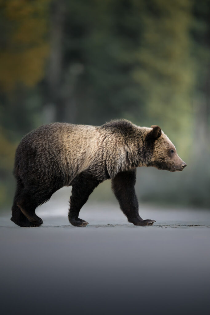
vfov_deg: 5.2
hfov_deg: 3.4
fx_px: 3499
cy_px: 158
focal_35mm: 400
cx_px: 105
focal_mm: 400
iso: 220
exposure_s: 1/2500
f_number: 2.8
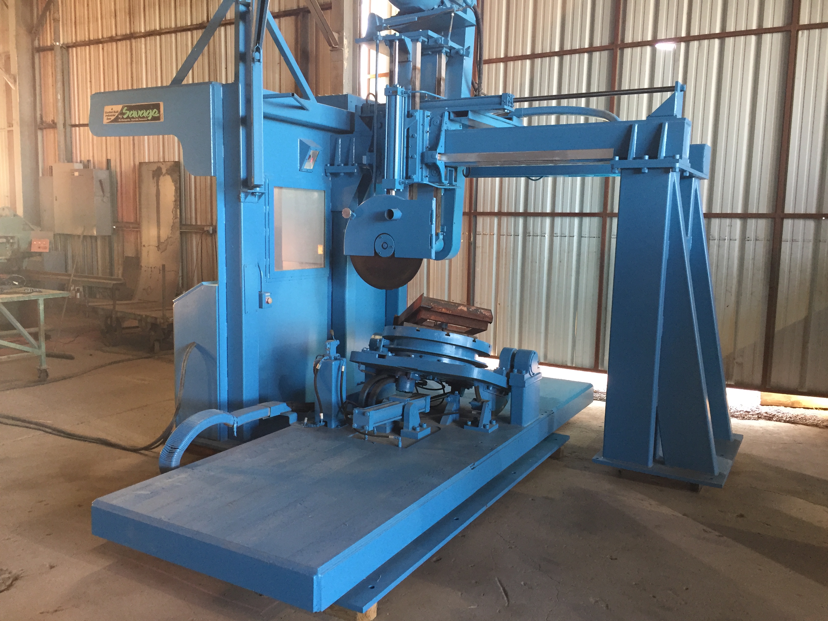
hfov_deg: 61.7
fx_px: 694
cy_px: 310
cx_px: 414
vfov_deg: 48.2
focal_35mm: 29
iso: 100
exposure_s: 1/30
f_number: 2.2
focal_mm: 4.15
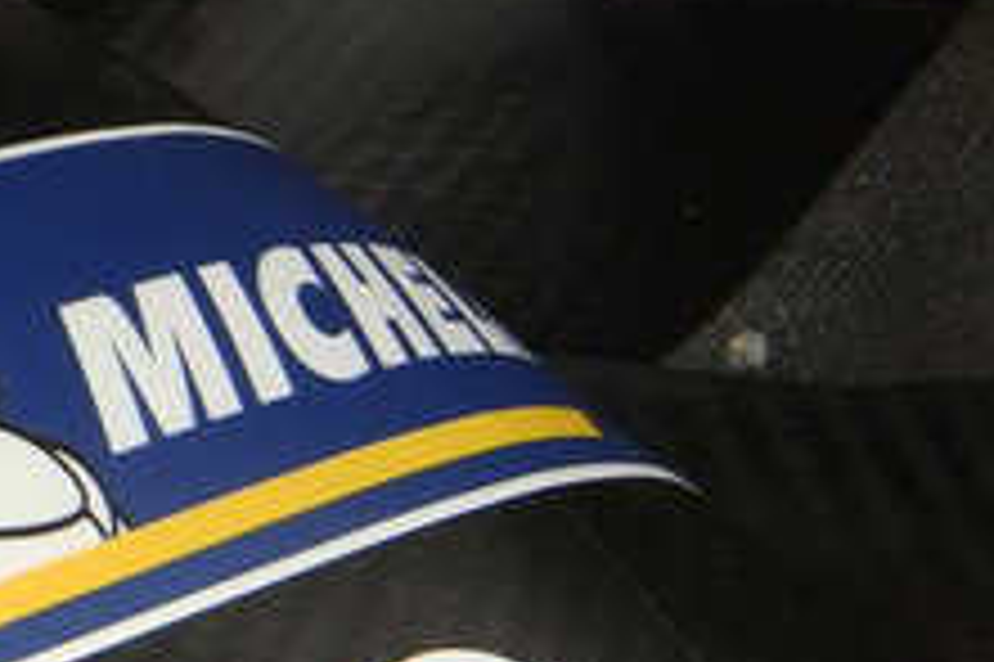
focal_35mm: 261
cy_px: 104
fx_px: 7201
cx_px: -2060
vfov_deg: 5.3
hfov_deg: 7.0
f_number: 18
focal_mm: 36
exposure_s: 1/160
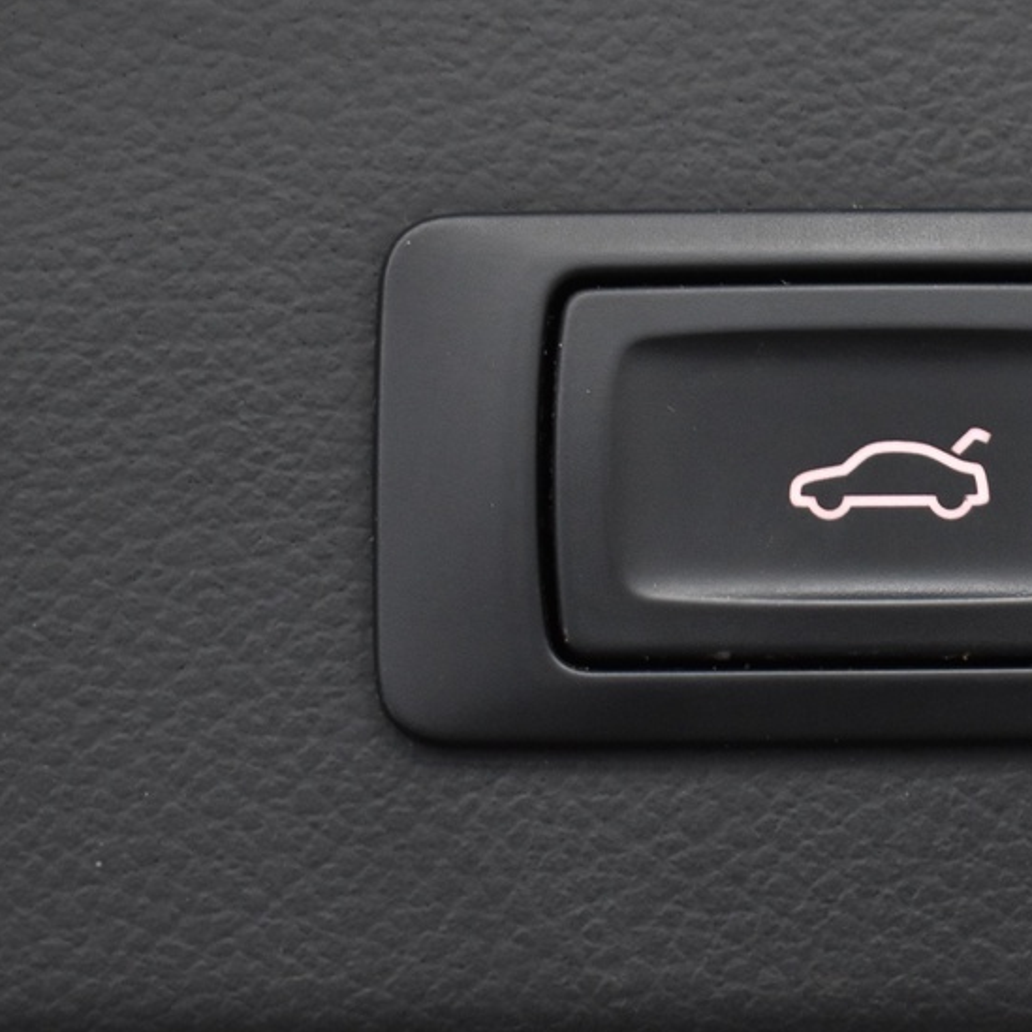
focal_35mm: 143
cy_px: 453
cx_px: 867
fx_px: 4823
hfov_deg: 12.1
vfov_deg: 12.2
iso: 1000
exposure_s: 1/60
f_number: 4.8
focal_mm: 38
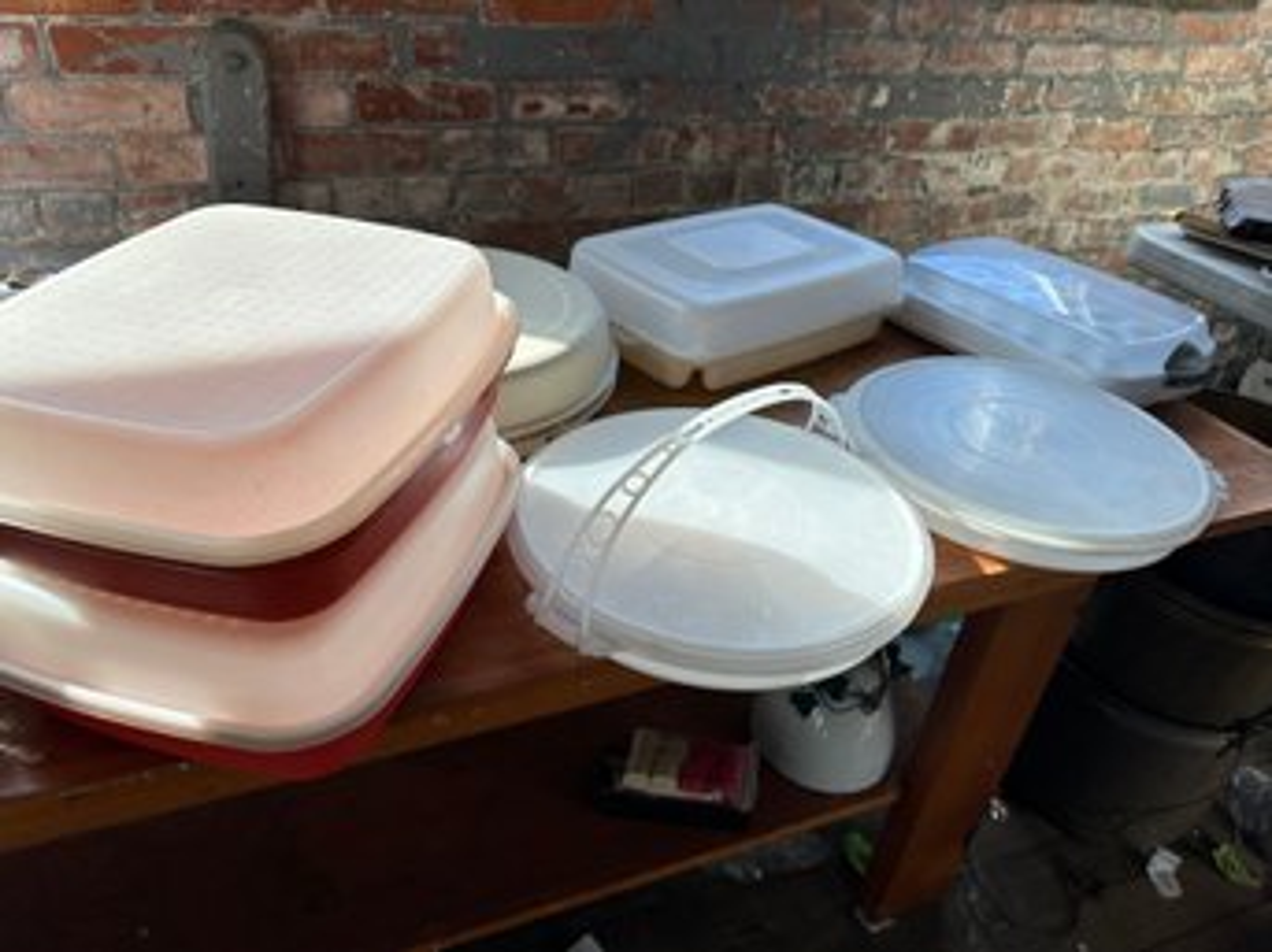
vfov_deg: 56.8
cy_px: 476
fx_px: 882
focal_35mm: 24
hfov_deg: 71.6
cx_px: 636
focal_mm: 6.86
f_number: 1.78
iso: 80
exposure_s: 1/489
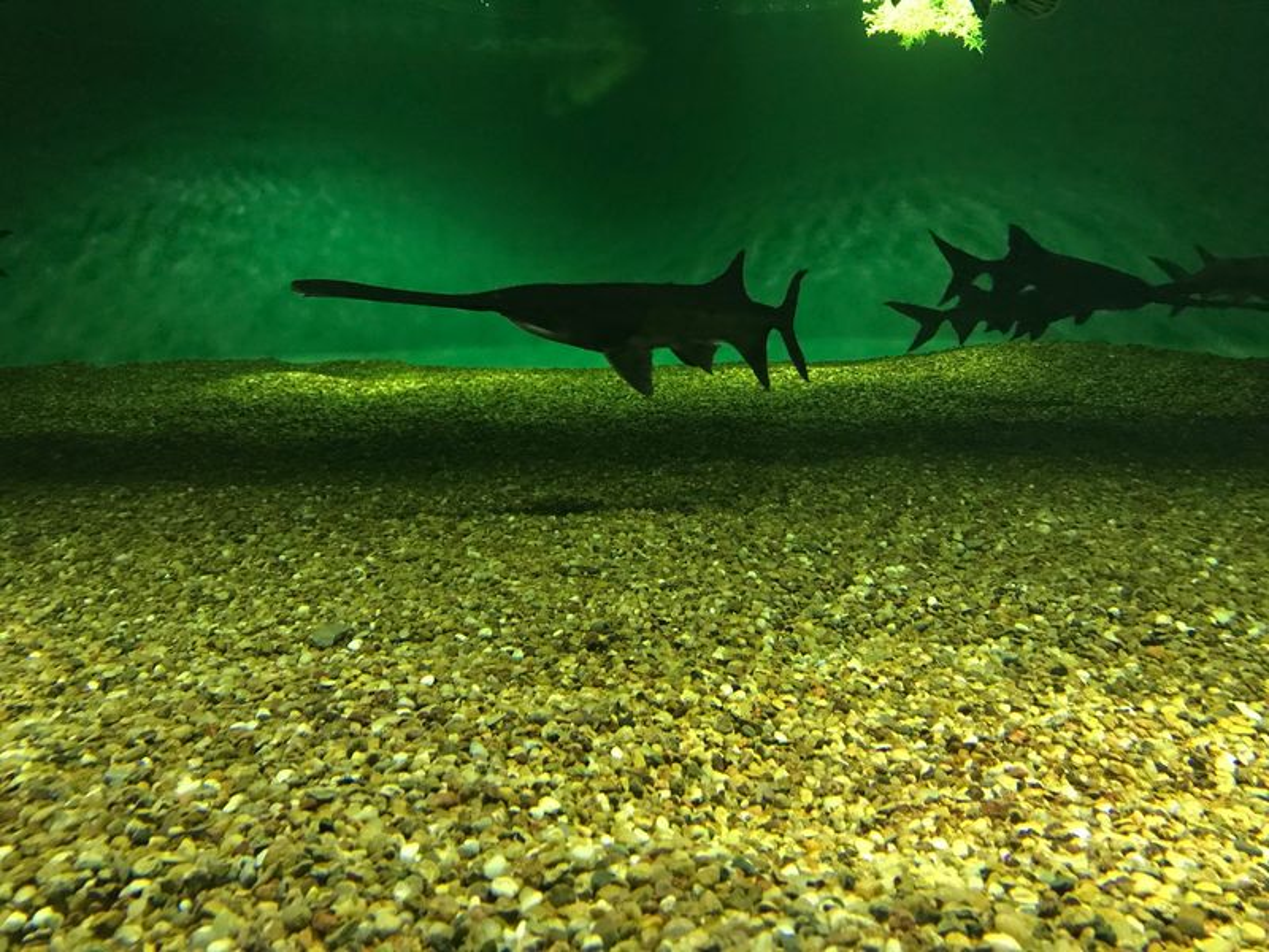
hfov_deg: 63.4
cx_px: 634
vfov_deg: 49.7
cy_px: 476
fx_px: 1026
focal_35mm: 28
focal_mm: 3.99
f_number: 1.8
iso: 100
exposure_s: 1/5
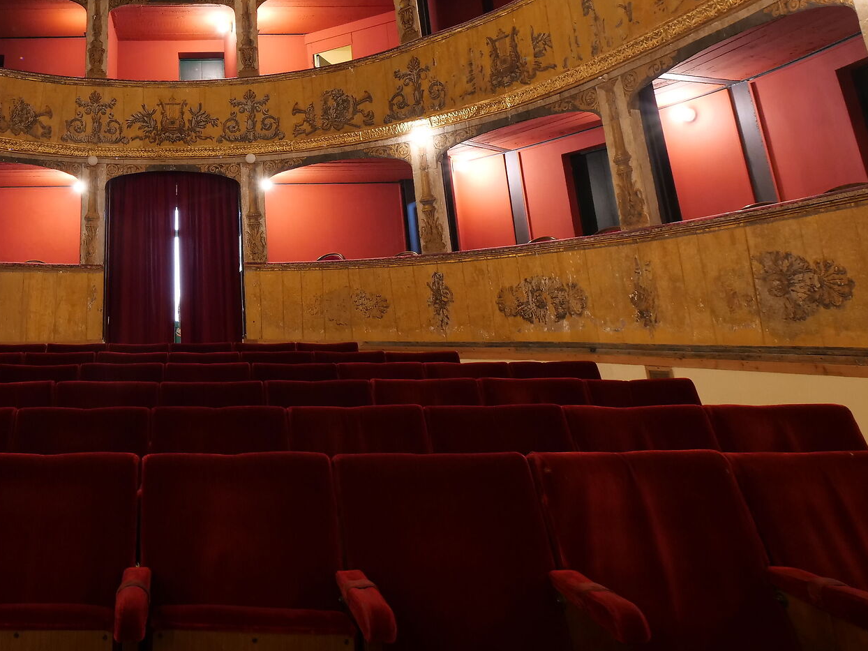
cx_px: 170
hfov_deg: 60.0
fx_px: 677
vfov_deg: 48.6
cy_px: 134
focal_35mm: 27
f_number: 4.5
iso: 500
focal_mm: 7
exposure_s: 1/2.5
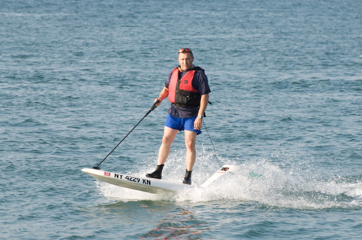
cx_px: 181
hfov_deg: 6.3
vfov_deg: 4.2
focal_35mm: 330
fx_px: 3314
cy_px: 120
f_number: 8
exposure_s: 1/400
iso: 200
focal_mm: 220
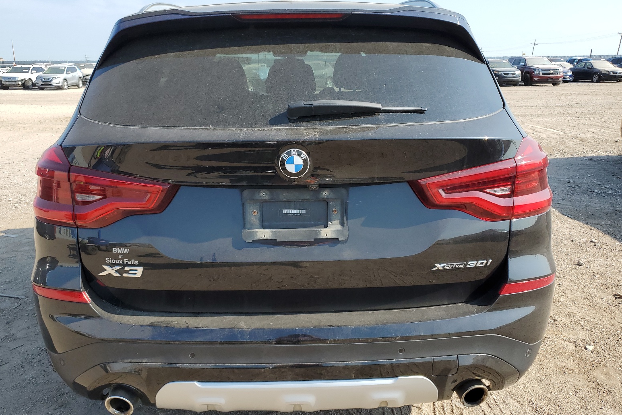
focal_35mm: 28
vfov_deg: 46.4
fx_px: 484
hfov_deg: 65.5
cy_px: 204
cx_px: 302
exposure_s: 1/1429
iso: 50
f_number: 1.5
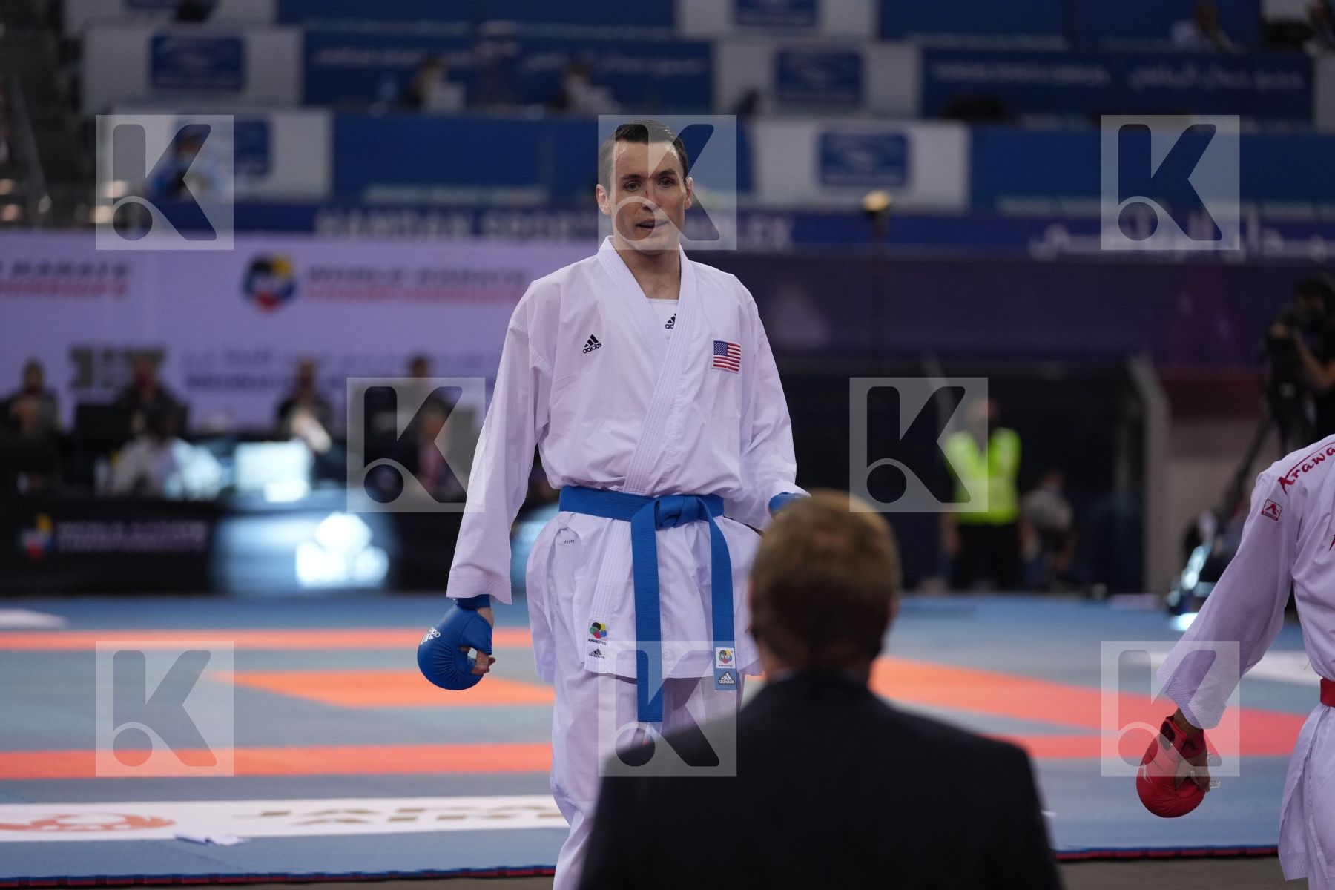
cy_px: 445
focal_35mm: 140
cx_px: 668
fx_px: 5191
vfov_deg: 9.8
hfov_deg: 14.7
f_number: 2.8
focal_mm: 140
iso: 2000
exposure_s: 1/1000
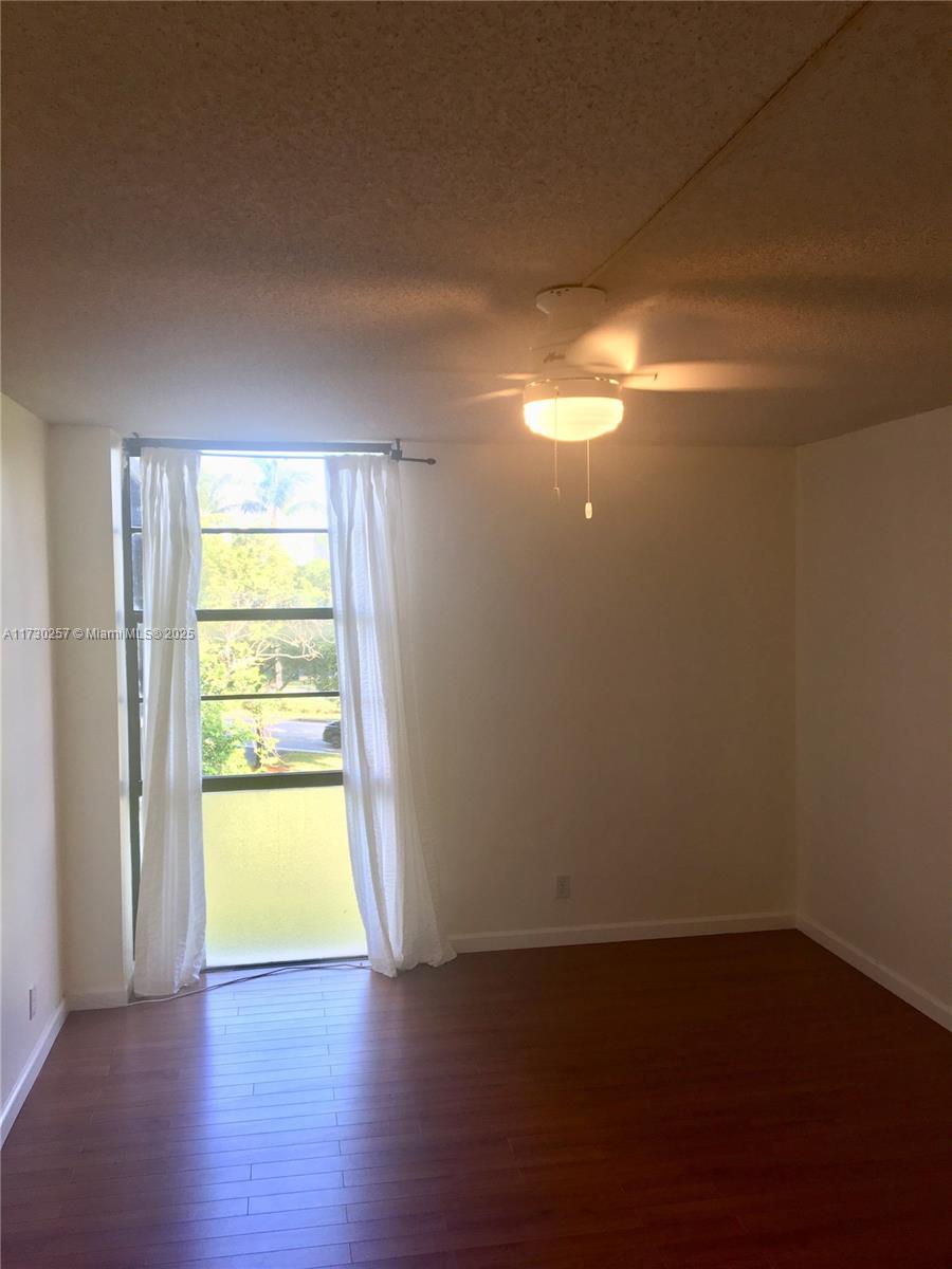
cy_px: 634
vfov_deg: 61.7
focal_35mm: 29
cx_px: 476
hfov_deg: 48.2
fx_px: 1063
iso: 25
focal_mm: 4.15
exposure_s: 1/60
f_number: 2.2
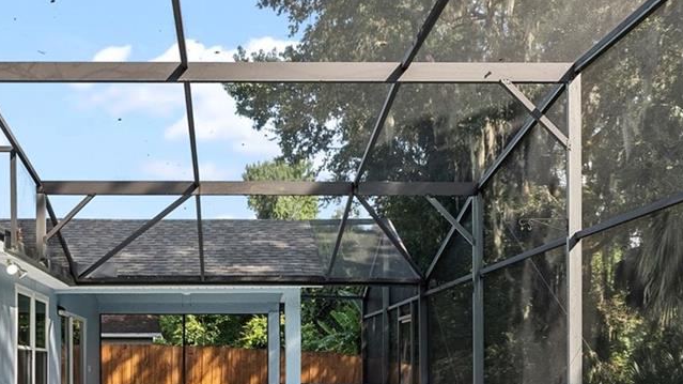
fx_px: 760
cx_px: 233
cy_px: 329
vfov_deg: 27.5
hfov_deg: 47.7
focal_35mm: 42
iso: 100
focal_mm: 16
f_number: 8
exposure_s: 1/25
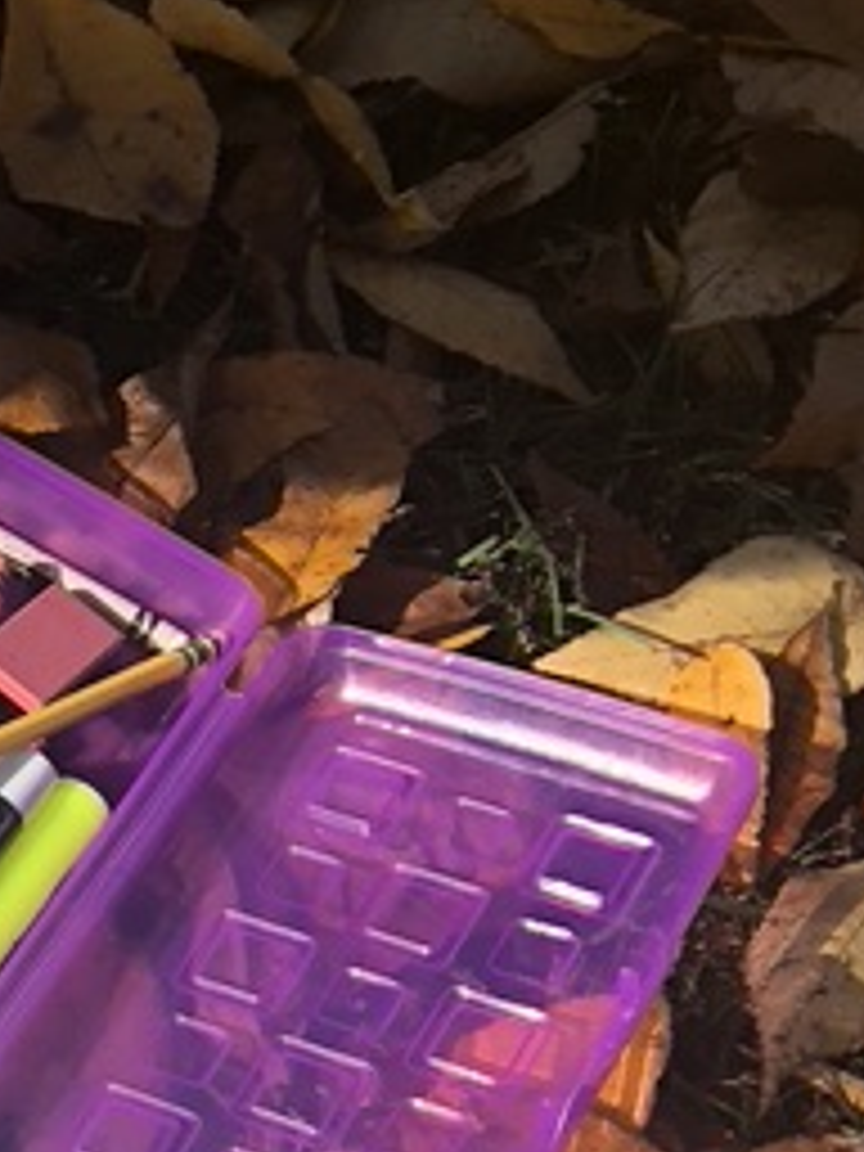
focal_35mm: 112
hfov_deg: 12.0
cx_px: -792
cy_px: 612
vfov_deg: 17.6
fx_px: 3727
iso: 20
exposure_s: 1/2114
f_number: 1.8
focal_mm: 3.99
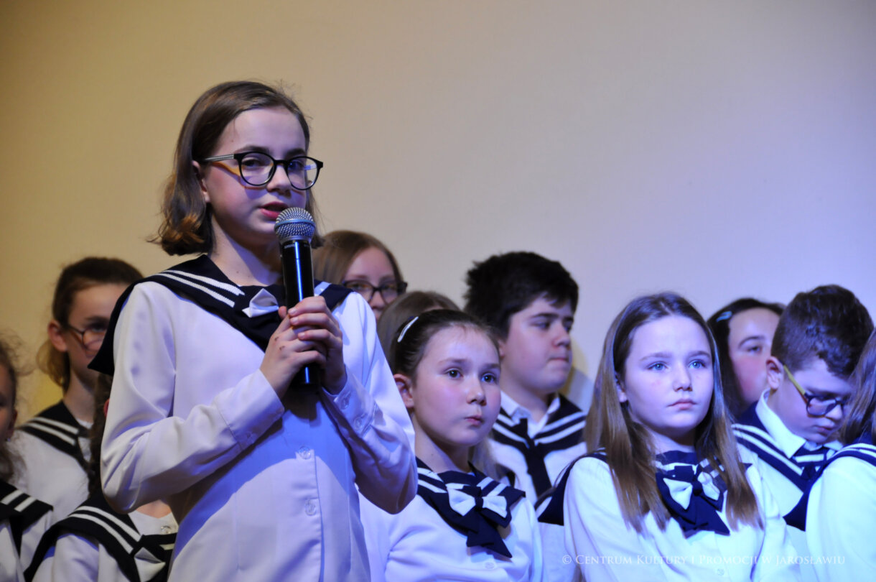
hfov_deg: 13.1
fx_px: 3827
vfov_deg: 8.7
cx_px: 438
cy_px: 291
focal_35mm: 158
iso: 800
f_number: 5.3
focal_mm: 105
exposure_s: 1/80
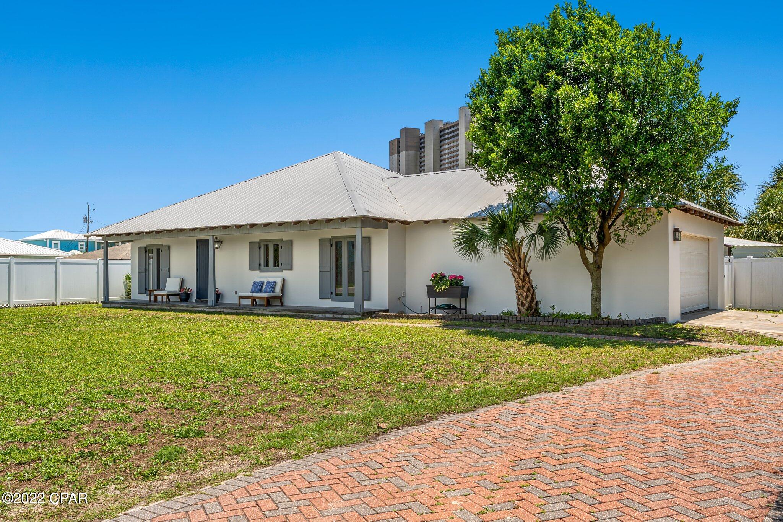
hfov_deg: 63.7
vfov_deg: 45.0
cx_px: 392
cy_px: 261
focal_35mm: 29
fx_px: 631
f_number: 9
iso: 50
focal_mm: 19.6
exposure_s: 1/100
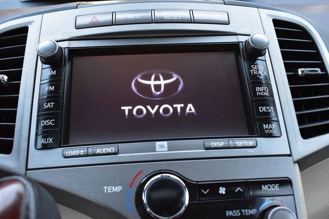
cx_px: 164
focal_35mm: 33
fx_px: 301
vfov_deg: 39.9
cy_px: 110
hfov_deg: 57.2
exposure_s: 1/25
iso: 2500
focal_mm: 22
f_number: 7.1
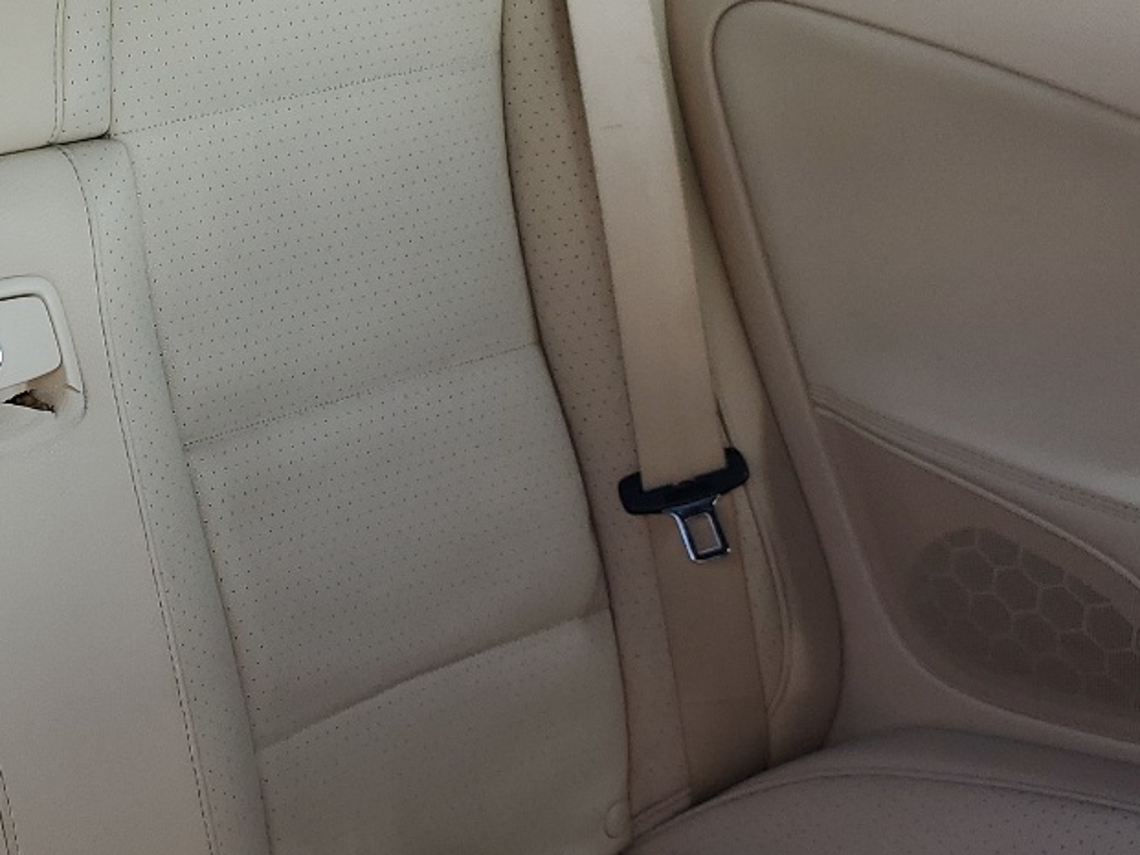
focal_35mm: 67
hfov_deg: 26.7
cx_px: -106
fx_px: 2207
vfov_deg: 21.9
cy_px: 428
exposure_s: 1/161
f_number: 1.5
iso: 50
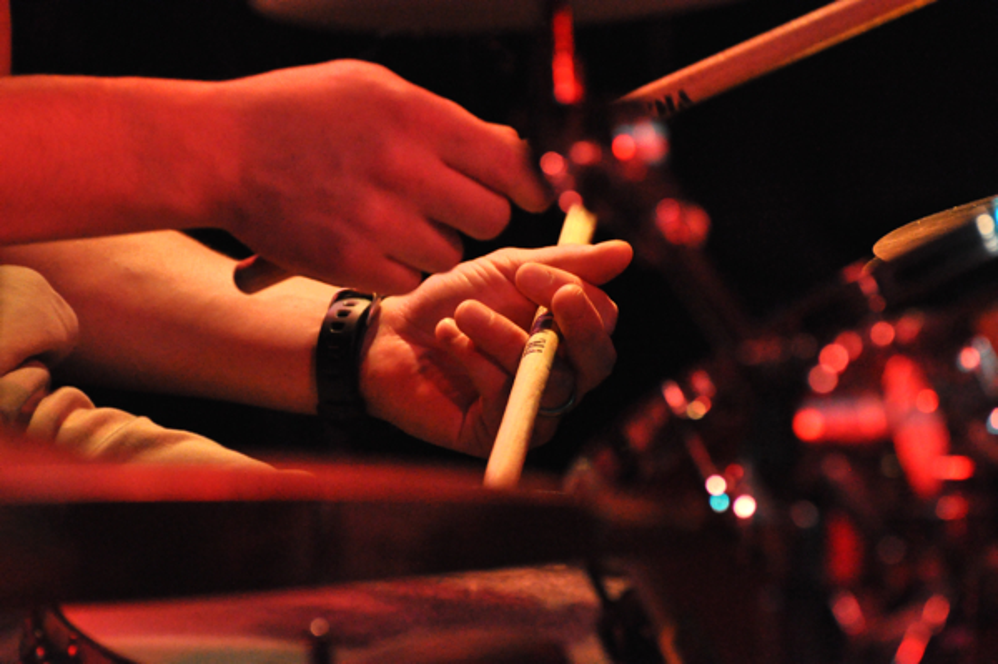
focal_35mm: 278
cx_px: 499
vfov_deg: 4.9
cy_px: 332
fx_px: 7686
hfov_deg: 7.4
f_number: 5
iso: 3200
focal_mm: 185
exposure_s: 1/125
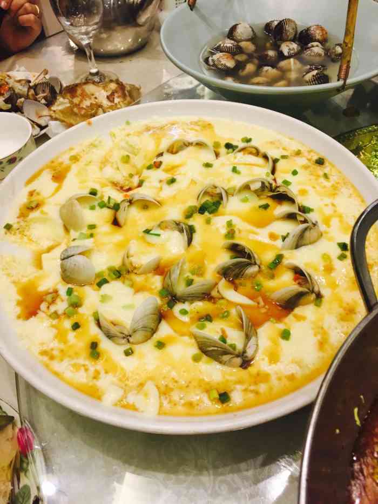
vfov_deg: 61.7
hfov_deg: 48.2
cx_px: 189
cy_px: 252
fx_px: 422
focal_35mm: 29
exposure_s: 1/33
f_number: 2.2
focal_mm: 4.15
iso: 125
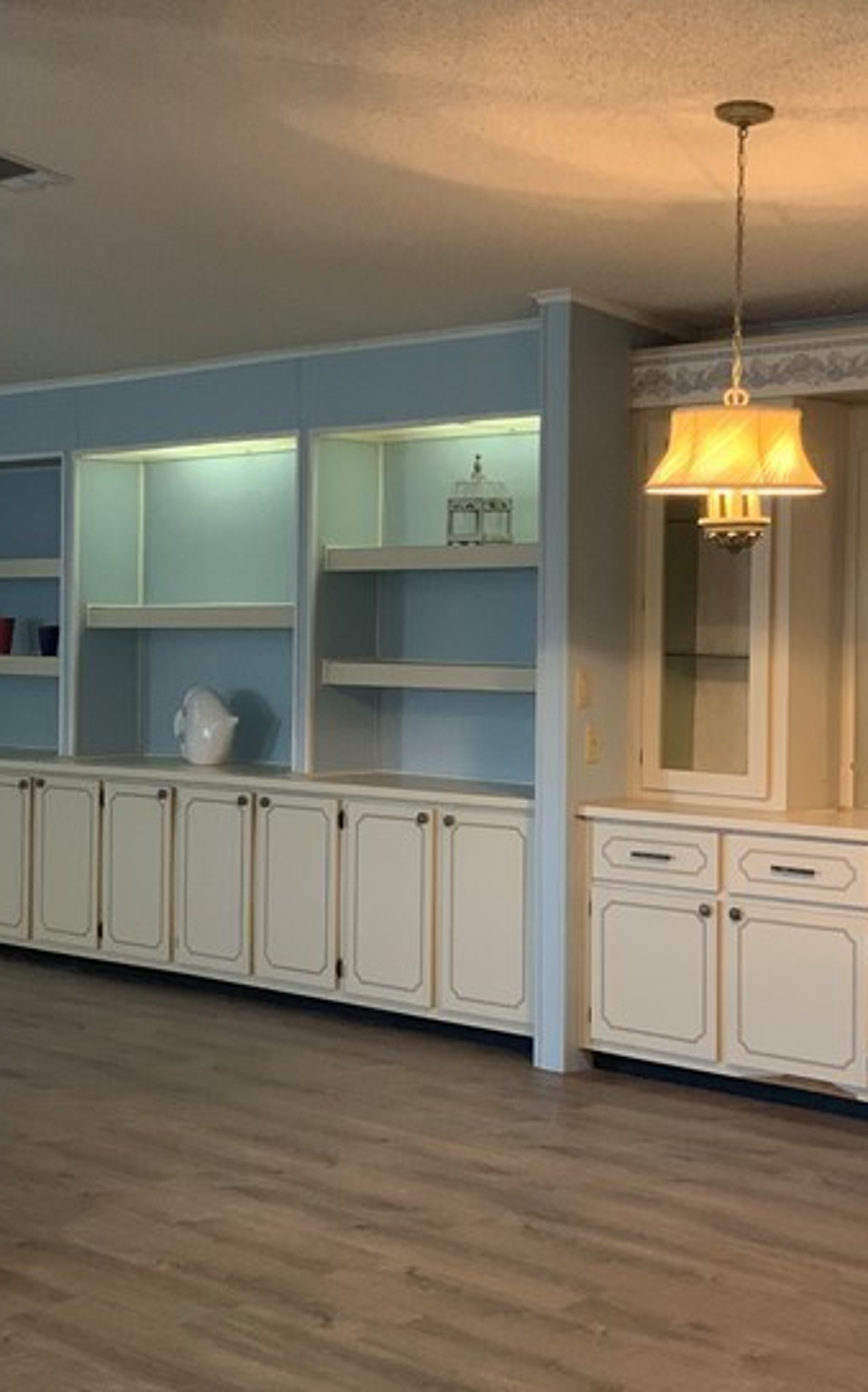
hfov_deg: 22.1
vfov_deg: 35.1
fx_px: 2197
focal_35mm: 58
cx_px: 177
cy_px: 656
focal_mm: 3
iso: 80
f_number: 1.8
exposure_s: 1/60
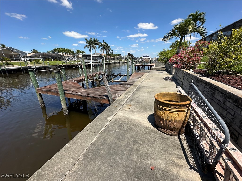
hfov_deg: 102.1
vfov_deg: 85.7
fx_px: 98
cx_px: 121
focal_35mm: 14
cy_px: 90
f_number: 2.2
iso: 40
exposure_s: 1/1984
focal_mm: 2.22
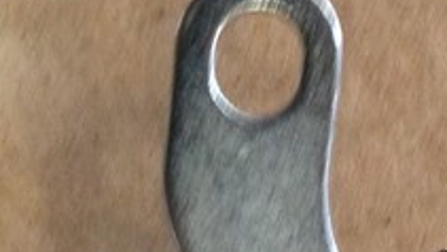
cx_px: 324
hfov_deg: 15.7
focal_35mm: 136
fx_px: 1613
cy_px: 402
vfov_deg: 8.7
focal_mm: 4.12
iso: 250
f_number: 2.4
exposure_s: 1/20
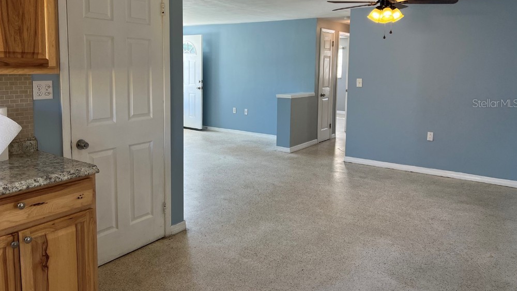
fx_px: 398
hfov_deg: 66.1
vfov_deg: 39.8
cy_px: 103
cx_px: 256
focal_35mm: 29
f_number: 1.5
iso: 64
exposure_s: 1/144
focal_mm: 5.7
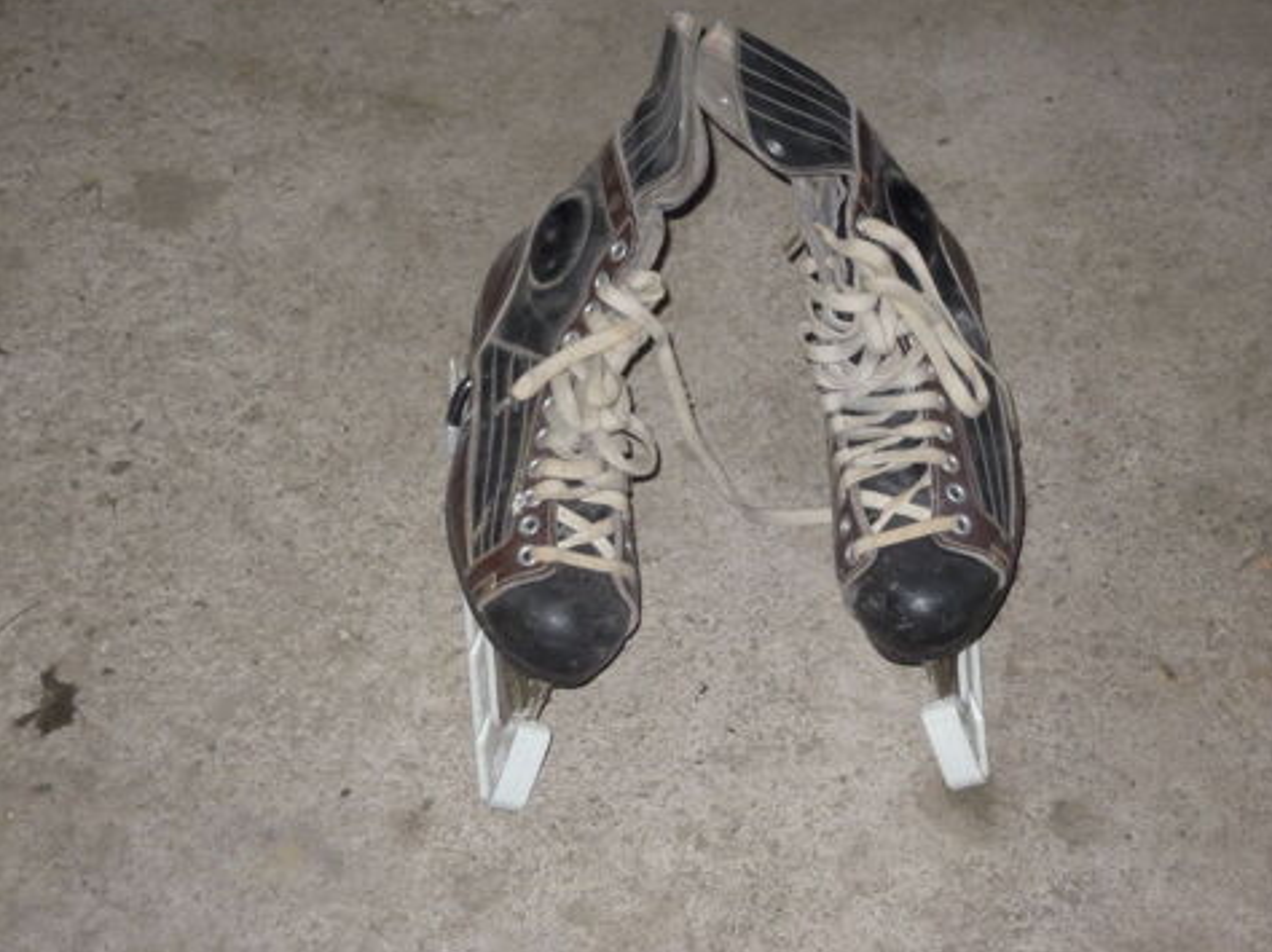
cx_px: 641
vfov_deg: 19.6
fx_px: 2755
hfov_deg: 26.0
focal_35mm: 75
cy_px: 472
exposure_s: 1/50
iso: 400
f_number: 4.4
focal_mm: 13.2
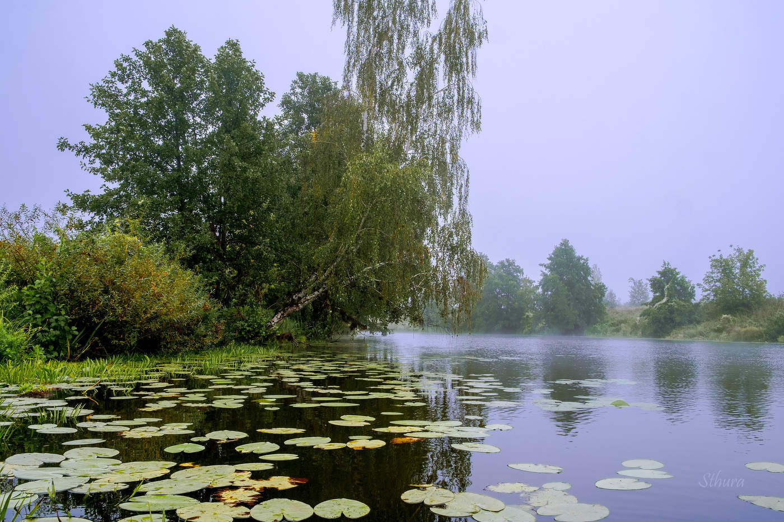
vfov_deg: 46.4
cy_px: 261
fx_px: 610
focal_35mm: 28
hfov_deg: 65.5
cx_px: 392
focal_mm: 18.8
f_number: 8
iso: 250
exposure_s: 1/60
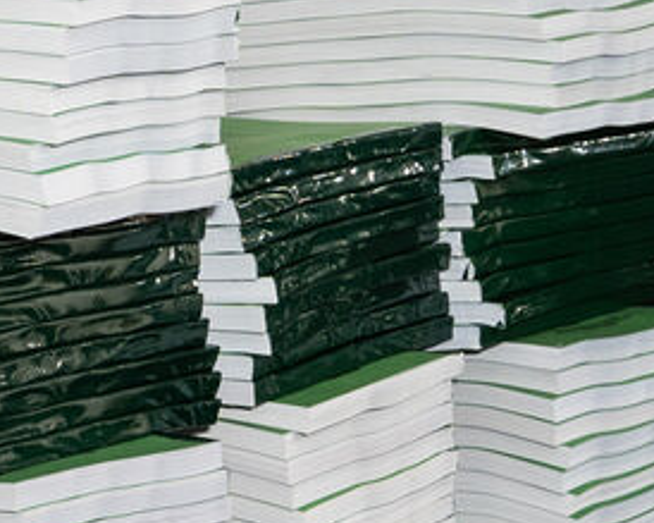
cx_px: -399
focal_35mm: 182
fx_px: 3529
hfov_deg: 10.2
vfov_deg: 8.5
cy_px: 193
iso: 400
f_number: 9
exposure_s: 1/200
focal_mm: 30.4
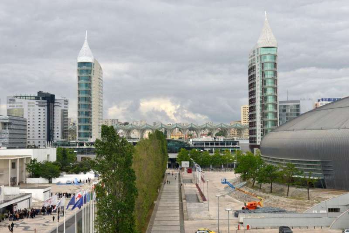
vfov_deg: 24.6
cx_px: 174
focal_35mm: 55
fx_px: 533
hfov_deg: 36.2
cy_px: 116
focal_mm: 55
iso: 220
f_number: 16
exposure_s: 1/60
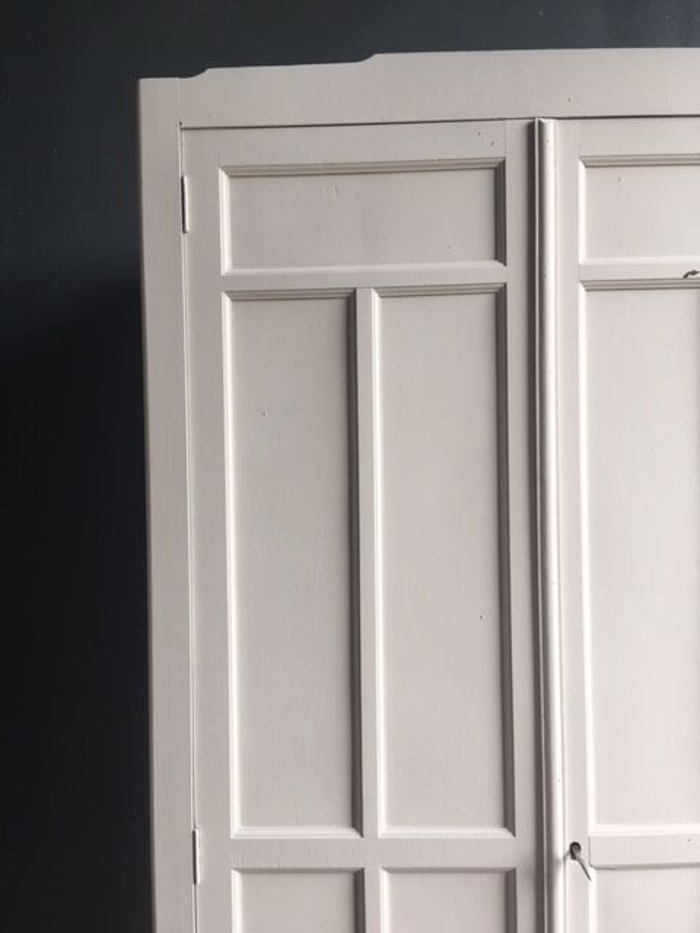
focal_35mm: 29
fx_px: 782
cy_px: 466
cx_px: 350
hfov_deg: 48.2
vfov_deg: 61.7
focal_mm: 4.15
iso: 32
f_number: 2.2
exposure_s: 1/100
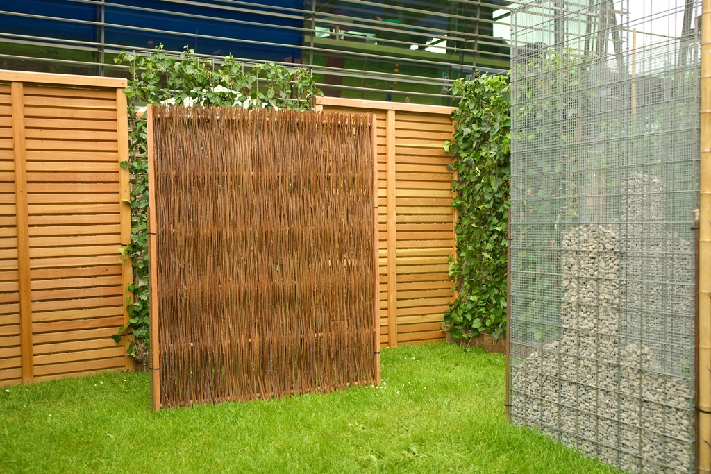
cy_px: 237
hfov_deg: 54.4
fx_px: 691
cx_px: 356
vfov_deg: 37.9
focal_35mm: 35
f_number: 4.5
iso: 250
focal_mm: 35
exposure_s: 1/160
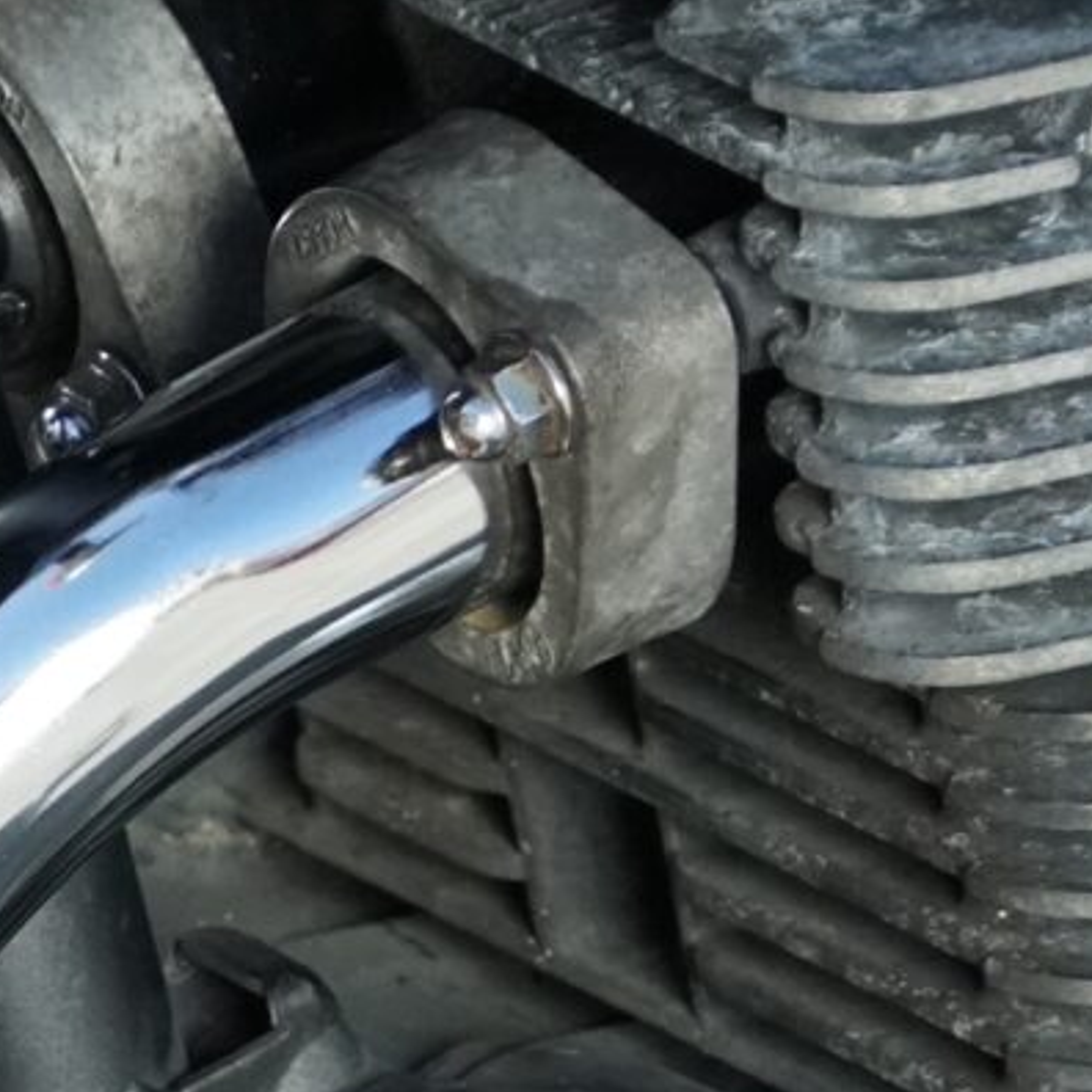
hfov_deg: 1.4
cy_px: 1885
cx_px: -681
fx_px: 43854
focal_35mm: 1229
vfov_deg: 1.4
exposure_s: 1/3000
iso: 1250
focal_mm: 149
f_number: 5.6
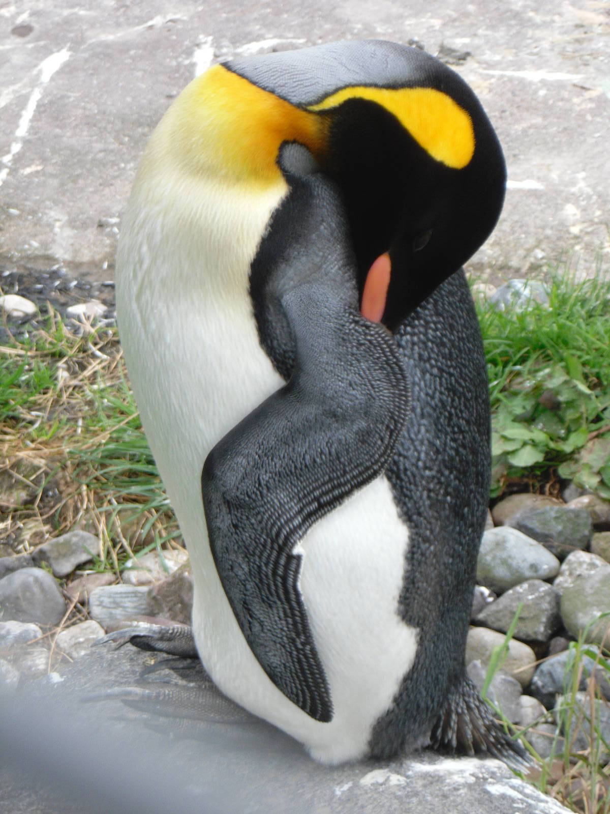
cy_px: 407
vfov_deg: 14.0
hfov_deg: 10.5
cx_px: 305
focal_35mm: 141
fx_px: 3313
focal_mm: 25.5
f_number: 5.9
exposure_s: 1/79
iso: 100
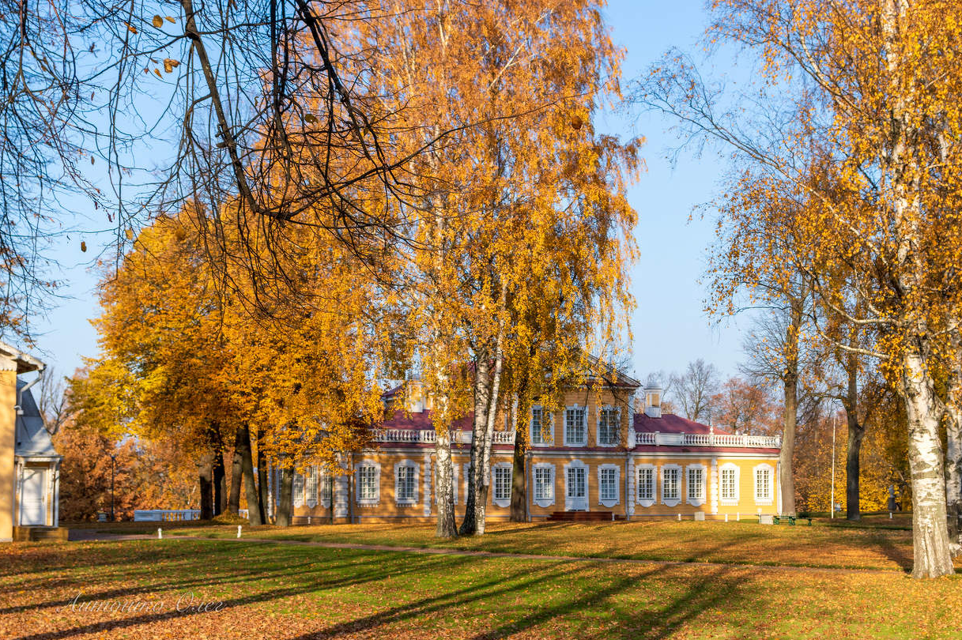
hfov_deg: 29.2
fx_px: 1843
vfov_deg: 19.7
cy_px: 292
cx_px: 538
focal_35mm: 69
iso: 200
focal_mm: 40
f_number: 5.6
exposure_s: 1/500
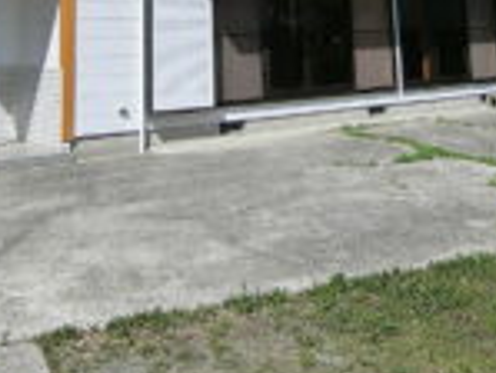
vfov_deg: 25.2
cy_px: -93
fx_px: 731
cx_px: 246
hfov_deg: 37.5
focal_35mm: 51
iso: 80
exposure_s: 1/400
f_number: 6.9
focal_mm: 4.06
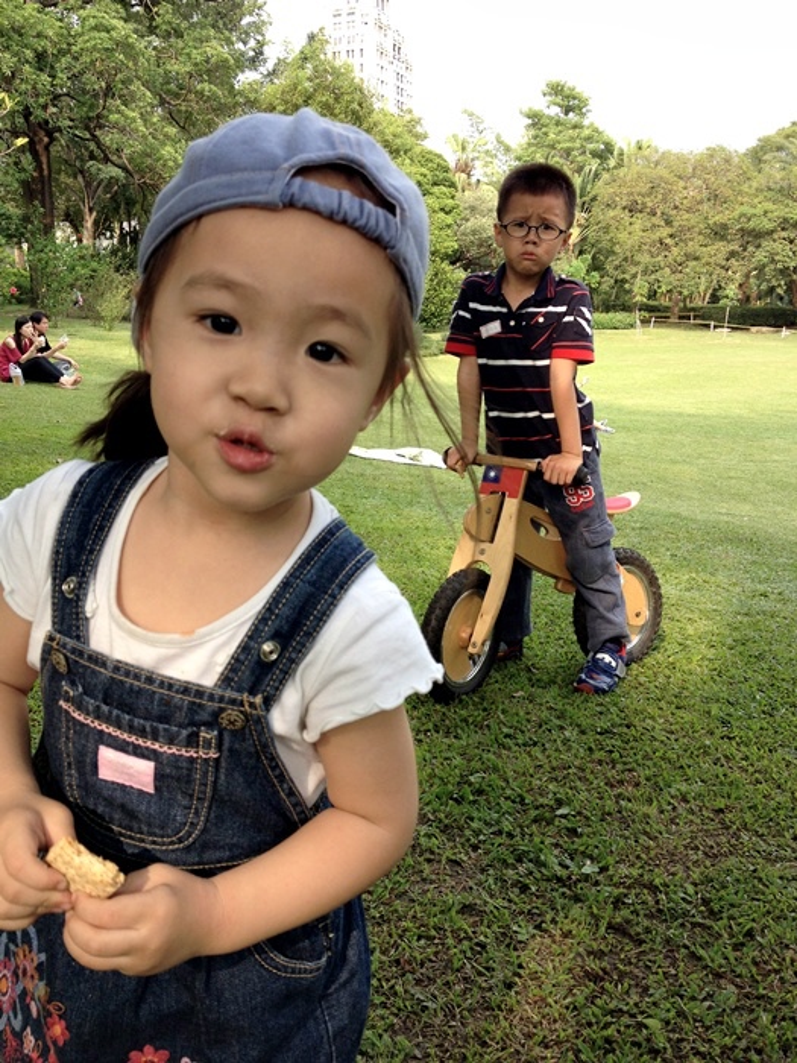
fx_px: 1074
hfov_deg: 40.7
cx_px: 398
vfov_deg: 52.6
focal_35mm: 35
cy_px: 532
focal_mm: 4.28
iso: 50
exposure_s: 1/287
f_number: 2.4
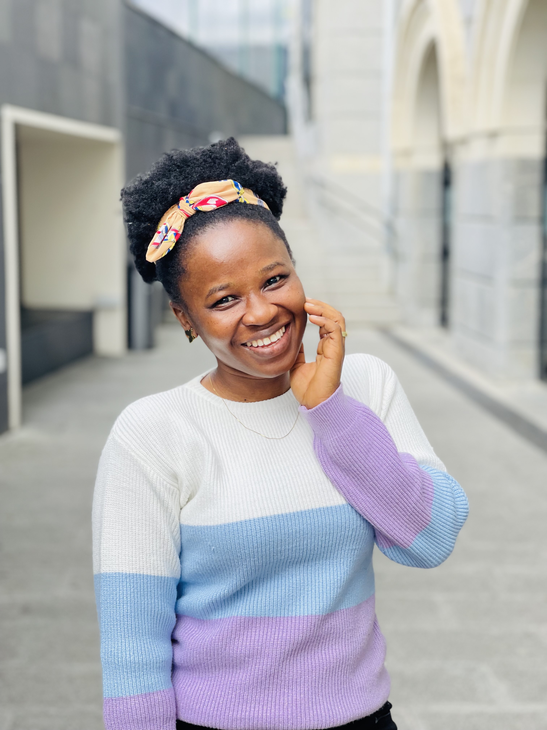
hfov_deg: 22.9
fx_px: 1348
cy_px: 365
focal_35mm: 64
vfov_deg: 30.3
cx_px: 274
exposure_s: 1/121
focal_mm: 7.5
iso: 25
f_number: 2.2
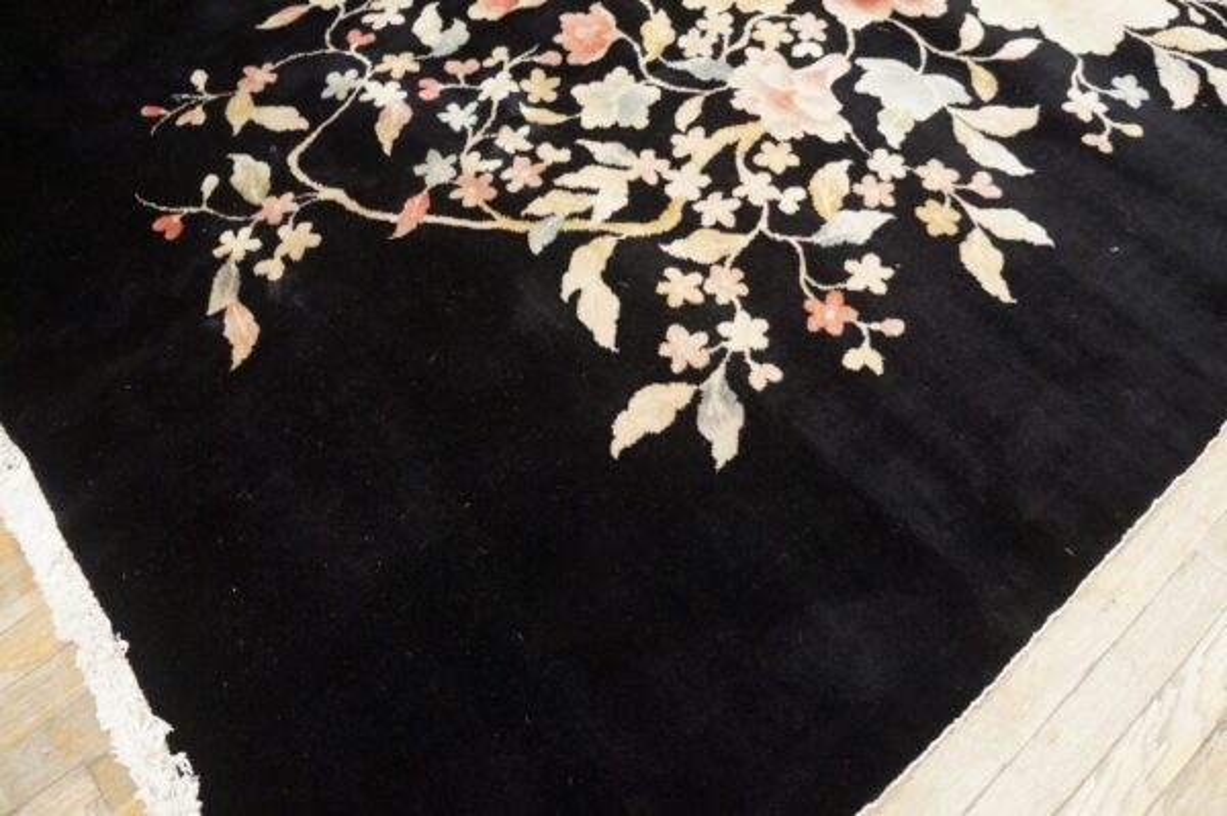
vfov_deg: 47.9
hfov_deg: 67.4
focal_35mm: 27
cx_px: 614
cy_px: 408
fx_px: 919
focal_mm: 18
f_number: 4
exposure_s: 1/60
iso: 2500
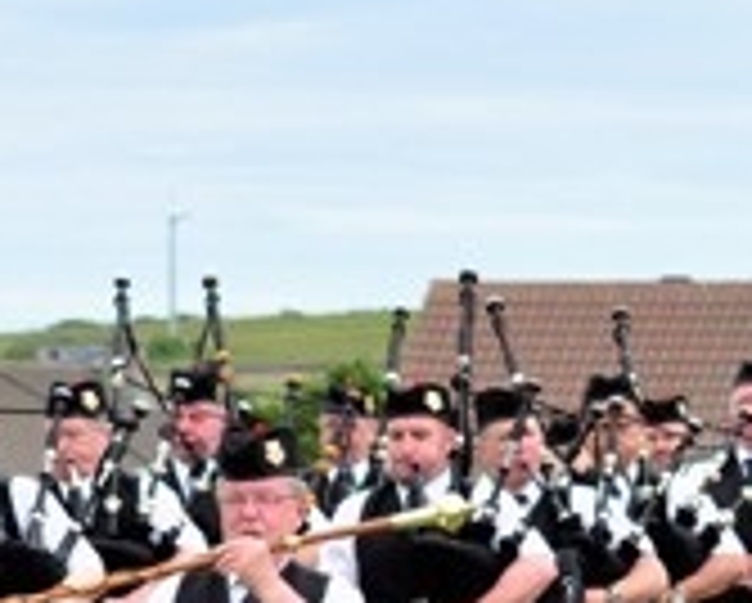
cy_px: 585
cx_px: 775
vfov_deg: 4.3
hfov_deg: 5.4
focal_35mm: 358
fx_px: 7983
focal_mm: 95
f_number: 7.1
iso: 400
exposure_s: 1/1000
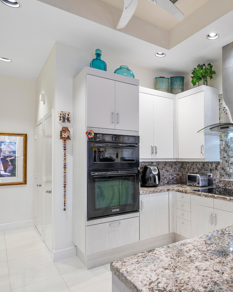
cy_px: 155
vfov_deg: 66.0
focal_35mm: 26
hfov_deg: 50.4
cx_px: 198
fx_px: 224
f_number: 7.1
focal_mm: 16
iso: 320
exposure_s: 1/10
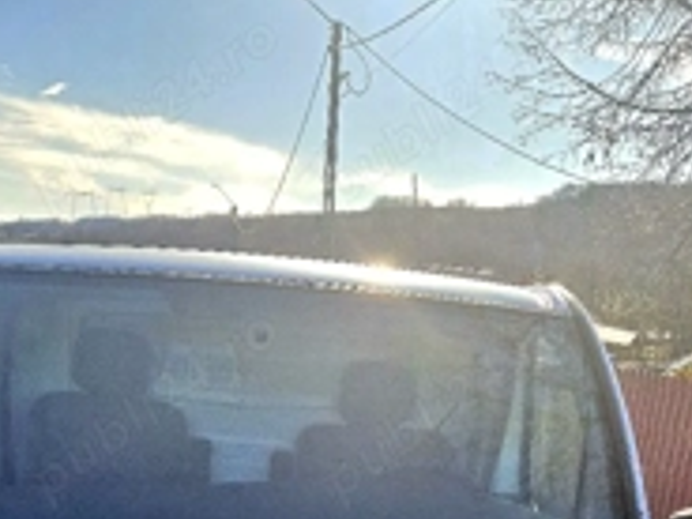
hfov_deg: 37.8
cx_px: 229
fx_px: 1000
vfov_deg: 24.0
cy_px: 745
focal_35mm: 50
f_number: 1.8
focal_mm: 5.54
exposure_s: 1/2000
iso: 50
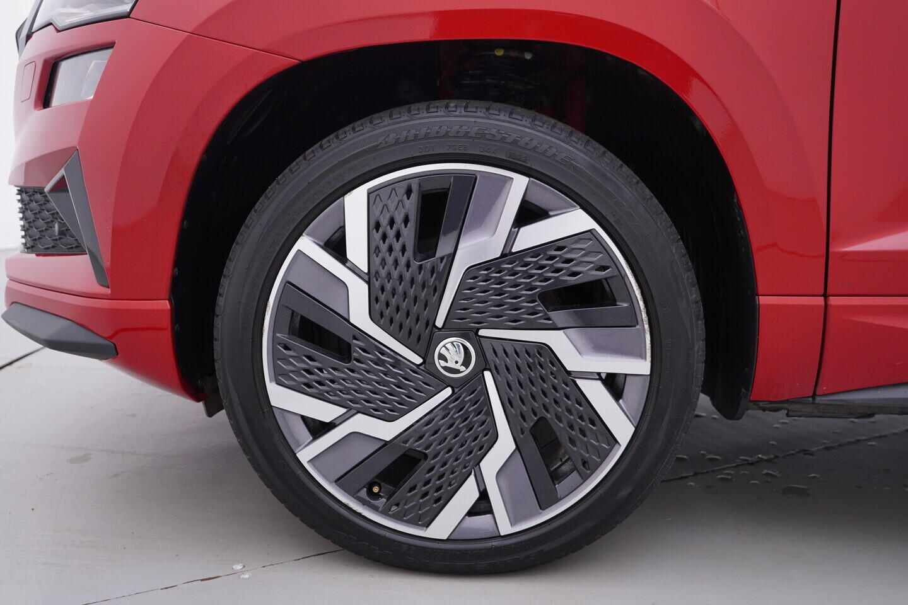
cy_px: 302
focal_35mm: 36
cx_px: 454
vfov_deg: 36.9
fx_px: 908
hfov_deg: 53.1
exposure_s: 1/50
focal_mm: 24
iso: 125
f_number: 3.2
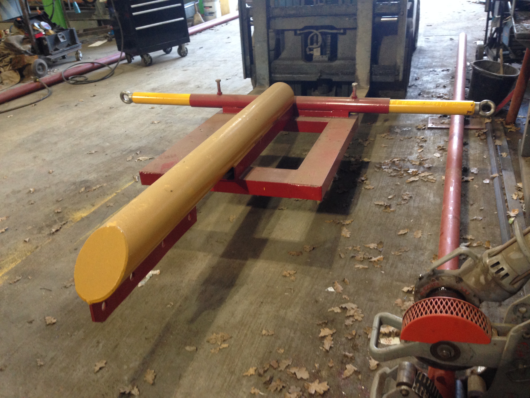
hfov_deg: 55.4
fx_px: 505
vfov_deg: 42.9
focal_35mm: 33
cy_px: 199
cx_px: 265
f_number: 2.4
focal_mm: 4.12
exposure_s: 1/20
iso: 160
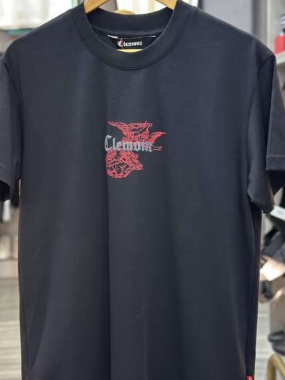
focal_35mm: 67
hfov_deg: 21.9
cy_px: 202
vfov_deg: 29.0
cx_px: 141
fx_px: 735
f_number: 1.78
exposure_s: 1/60
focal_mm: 6.86
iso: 400
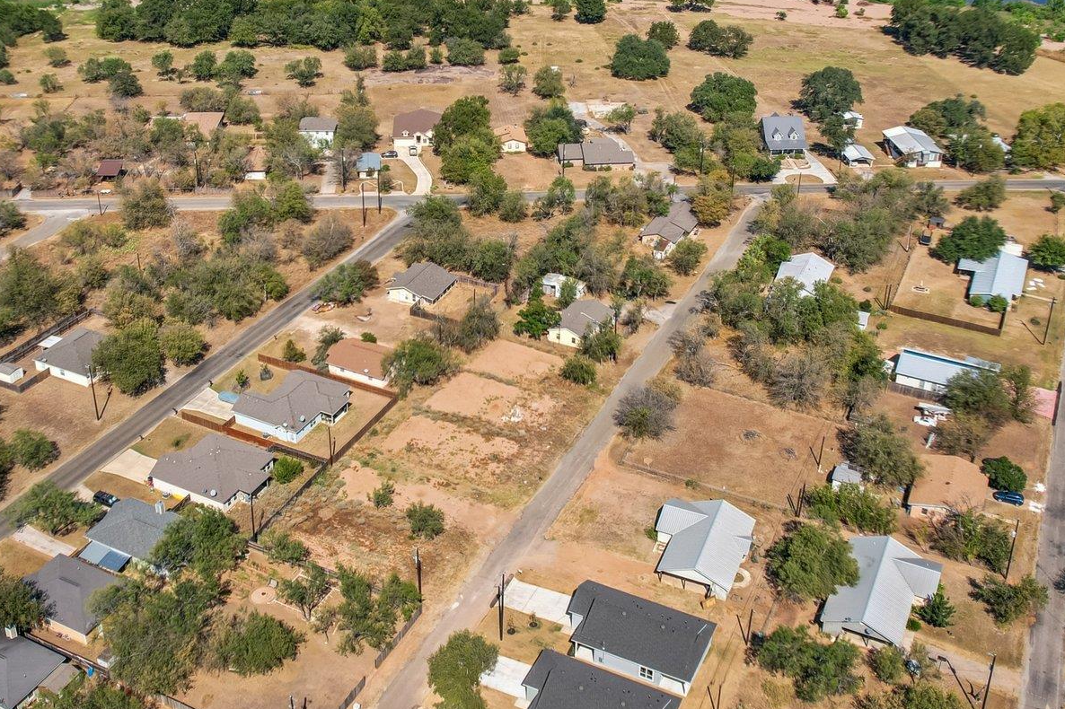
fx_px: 1124
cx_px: 480
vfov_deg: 34.6
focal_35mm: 38
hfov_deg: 50.6
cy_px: 220
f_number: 2.8
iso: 100
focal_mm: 8.4
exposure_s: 1/1600
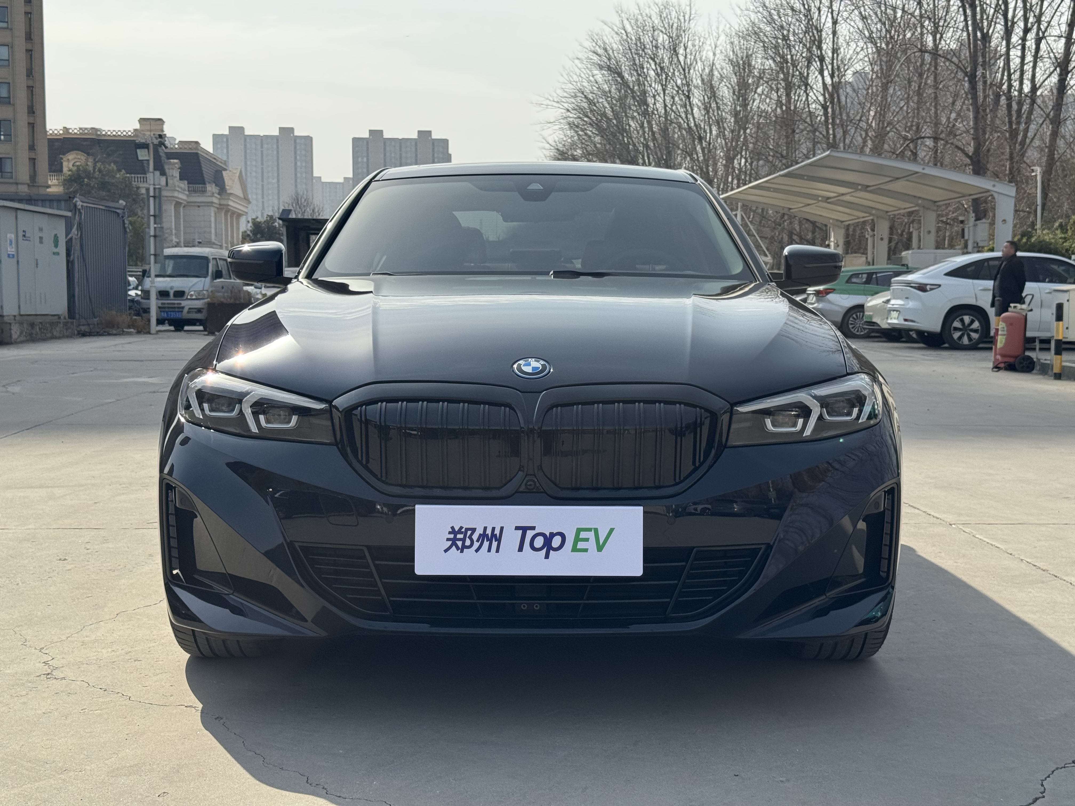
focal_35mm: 48
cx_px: 538
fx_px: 1491
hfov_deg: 39.7
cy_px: 403
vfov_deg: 30.3
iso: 64
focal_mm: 6.76
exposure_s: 1/4608
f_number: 1.78
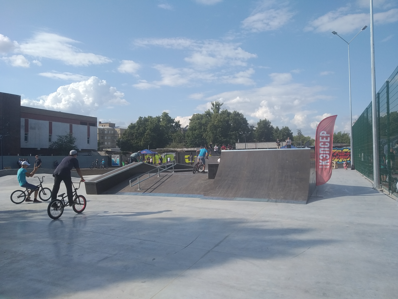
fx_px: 299
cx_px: 199
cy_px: 150
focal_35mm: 26
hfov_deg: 67.3
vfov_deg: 53.1
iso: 100
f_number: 2.2
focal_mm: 3.82
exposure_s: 1/1234
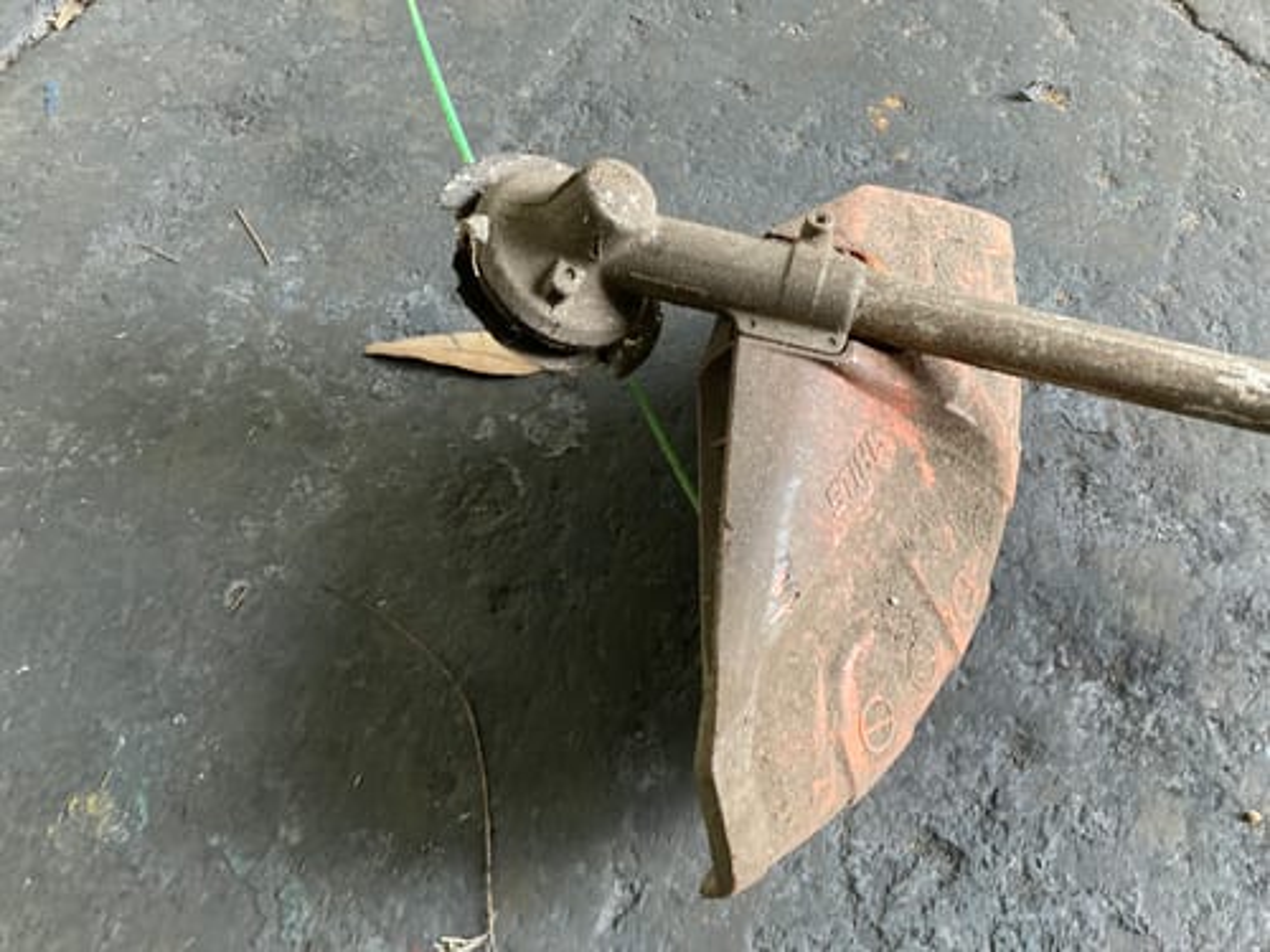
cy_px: 476
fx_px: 1027
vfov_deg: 49.7
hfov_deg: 63.4
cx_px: 635
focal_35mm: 28
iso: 250
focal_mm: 3.99
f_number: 1.8
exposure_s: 1/60
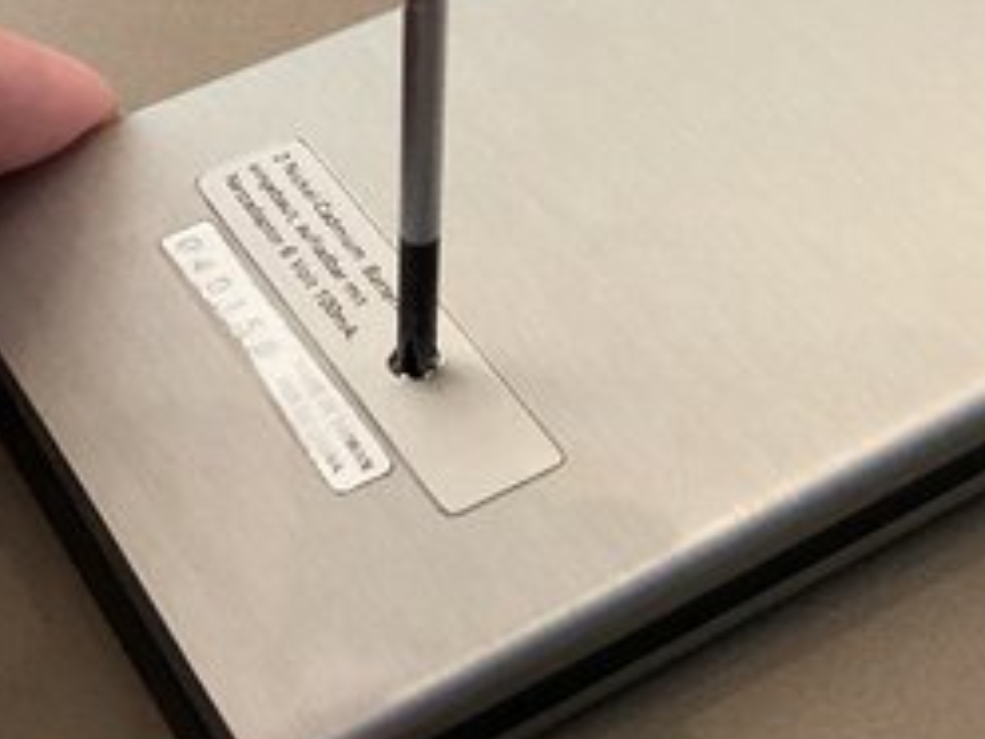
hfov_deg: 26.2
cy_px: 270
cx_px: 639
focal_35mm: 74
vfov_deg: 19.9
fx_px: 2106
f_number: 2.4
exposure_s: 1/30
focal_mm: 3.3
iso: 400
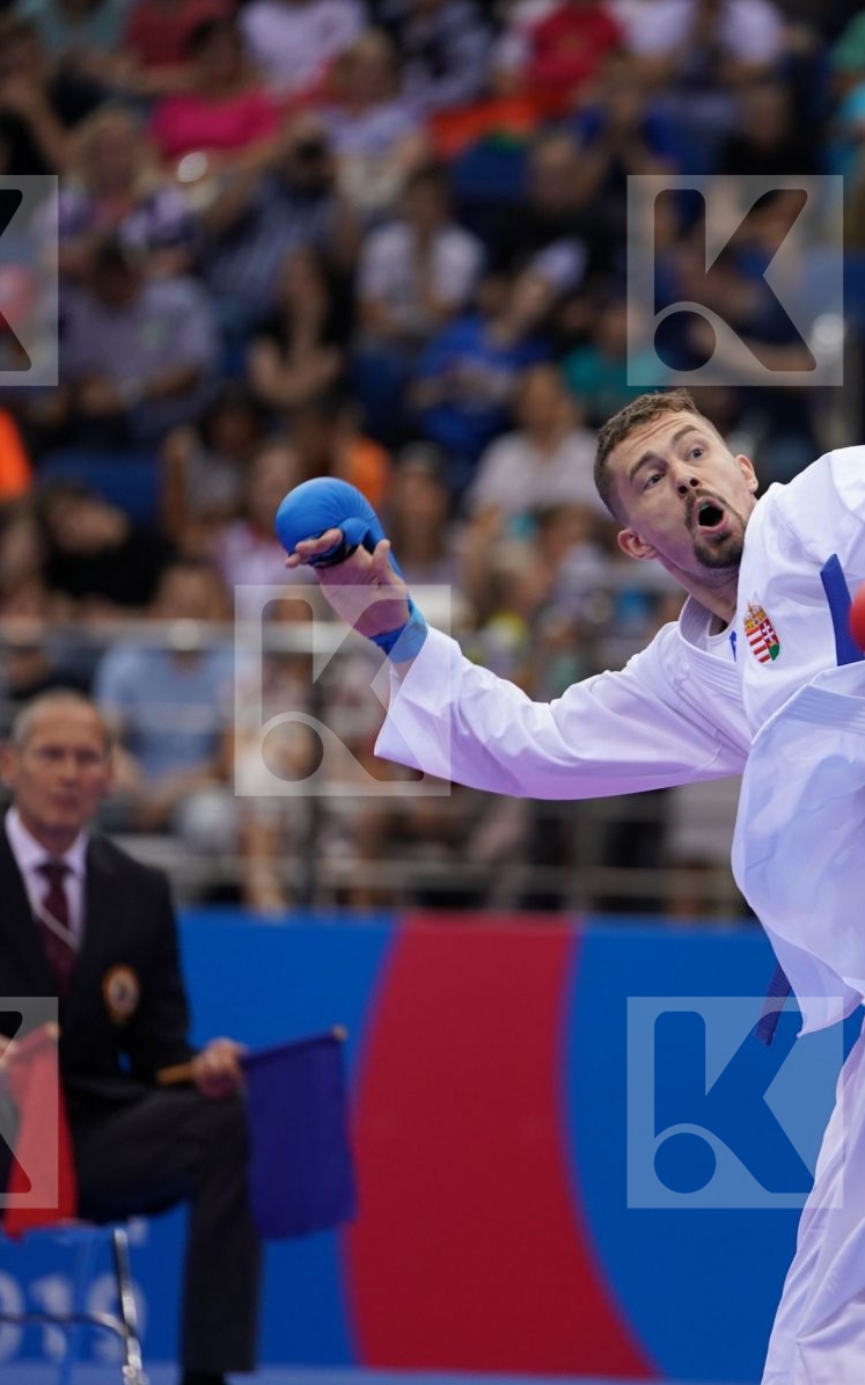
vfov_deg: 6.8
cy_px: 691
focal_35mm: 307
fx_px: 11578
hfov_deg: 4.3
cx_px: 735
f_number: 2.8
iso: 1000
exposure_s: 1/1000
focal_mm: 200
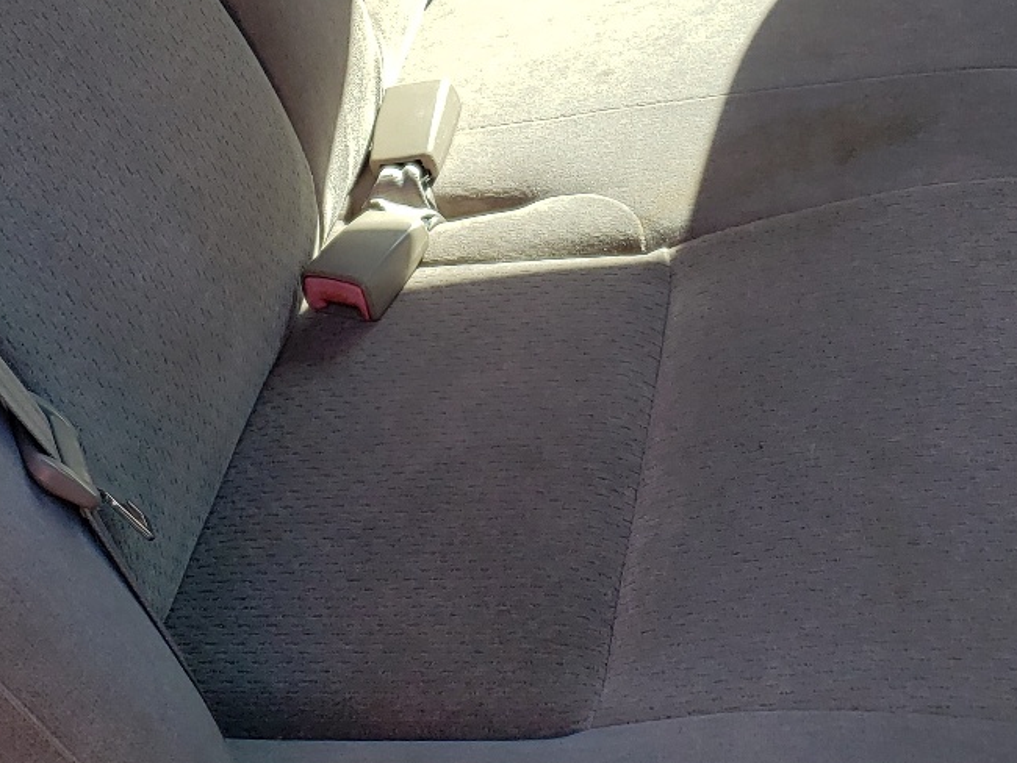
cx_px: 365
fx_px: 1881
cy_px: -127
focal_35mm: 64
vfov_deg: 21.5
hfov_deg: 30.1
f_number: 1.5
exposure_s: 1/909
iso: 50
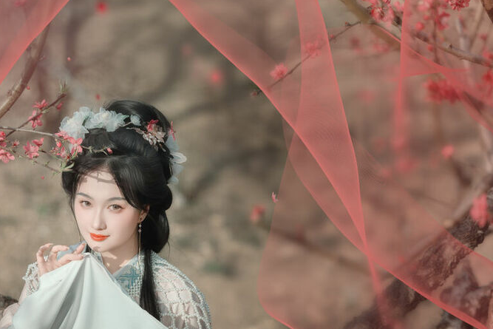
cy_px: 202
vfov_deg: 6.5
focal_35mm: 211
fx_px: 2890
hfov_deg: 9.7
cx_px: 154
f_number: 2.8
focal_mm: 135
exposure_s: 1/1600
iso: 50
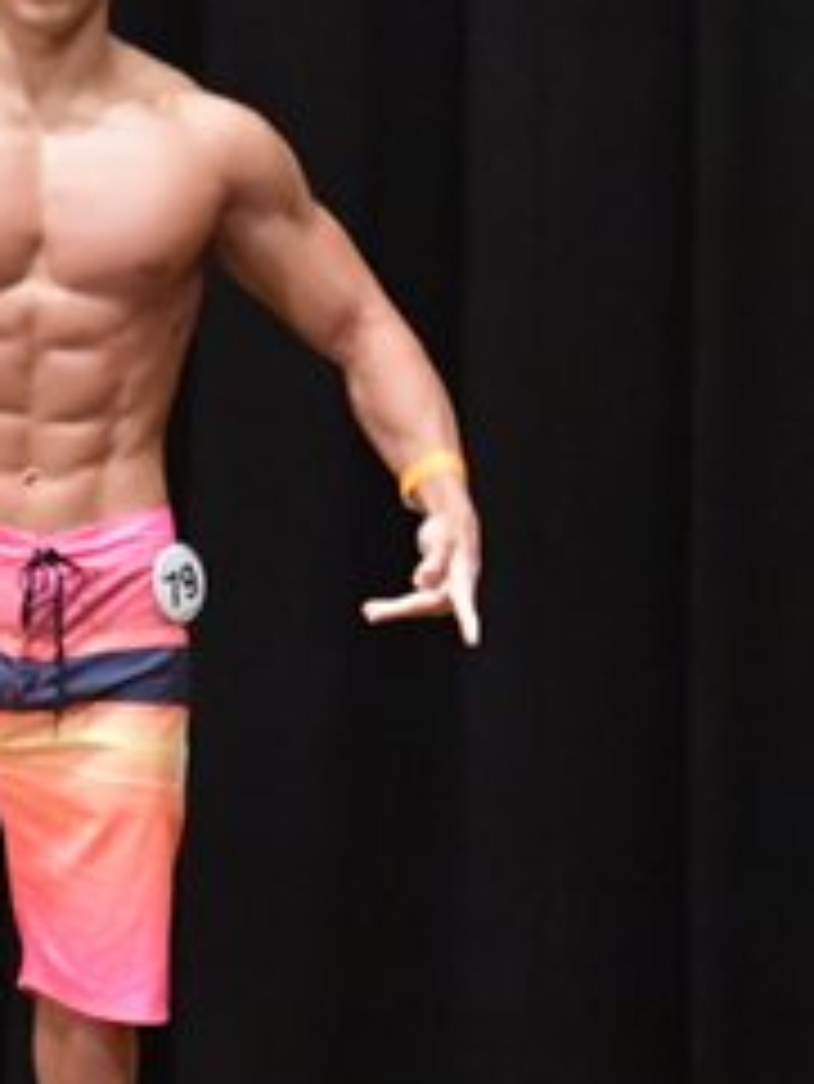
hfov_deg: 2.4
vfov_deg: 3.2
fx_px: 19547
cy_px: 720
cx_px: -897
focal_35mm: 624
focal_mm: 135
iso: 6400
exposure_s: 1/400
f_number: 5.6
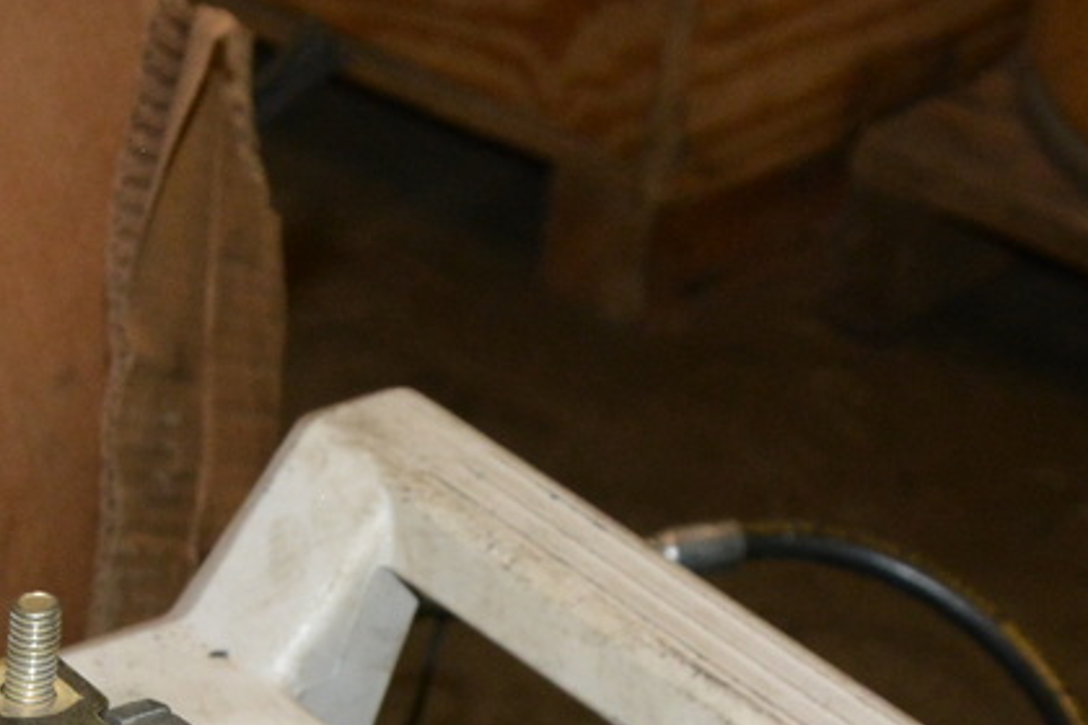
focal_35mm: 158
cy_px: 1460
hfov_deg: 12.6
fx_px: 4775
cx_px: -285
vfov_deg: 8.3
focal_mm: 26
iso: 800
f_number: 7.1
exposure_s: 1/60
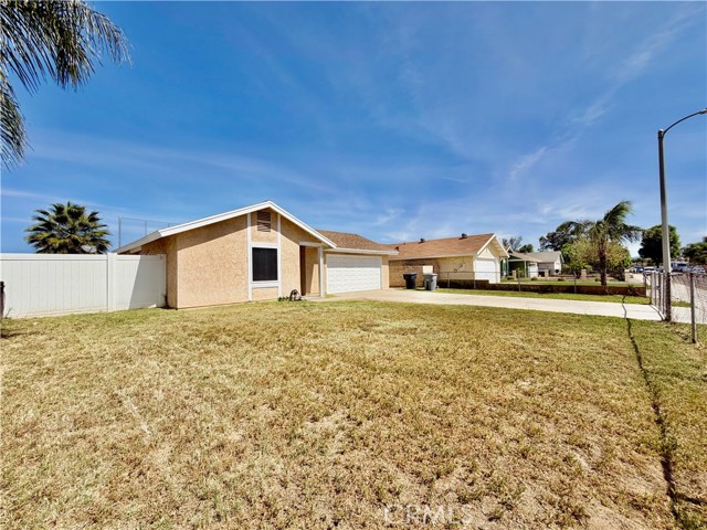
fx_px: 286
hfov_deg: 102.1
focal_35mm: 14
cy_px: 265
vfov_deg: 85.7
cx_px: 354
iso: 20
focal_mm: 2.22
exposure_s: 1/1189
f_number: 2.2
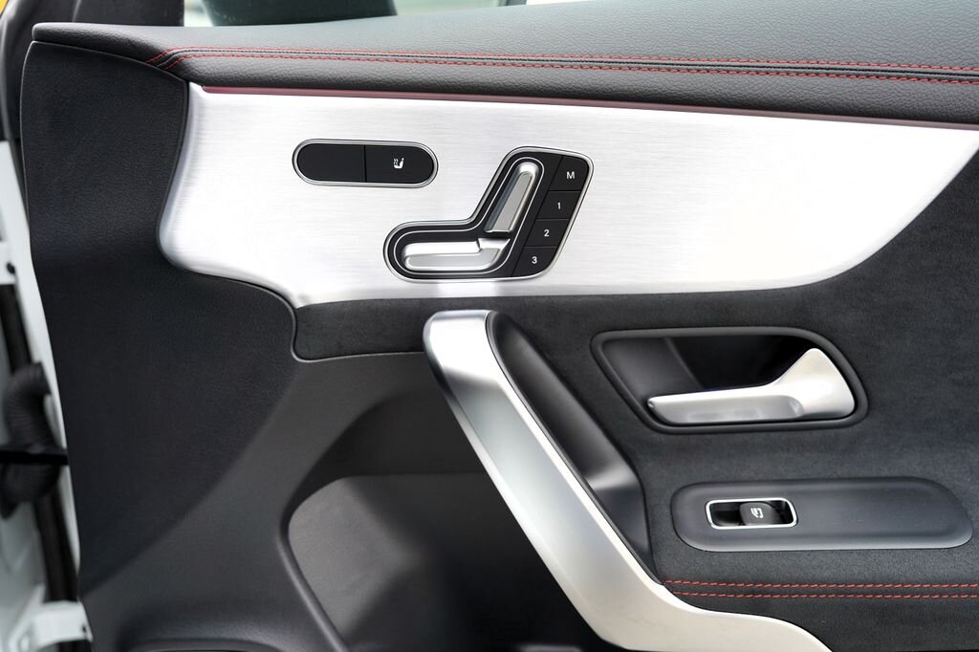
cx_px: 490
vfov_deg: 43.6
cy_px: 326
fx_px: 816
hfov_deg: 61.9
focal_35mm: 30
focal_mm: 30
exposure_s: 1/60
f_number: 4
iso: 200
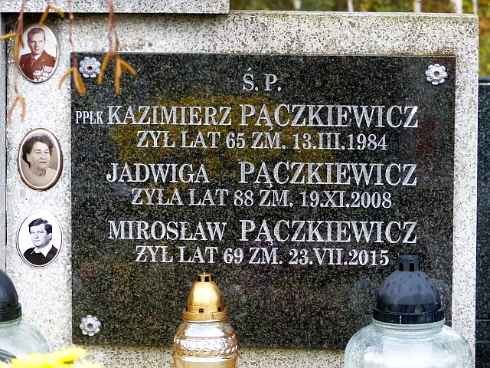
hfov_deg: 13.9
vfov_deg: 10.4
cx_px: 245
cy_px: 184
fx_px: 2010
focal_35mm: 142
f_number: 2.8
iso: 400
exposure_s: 1/60
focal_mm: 25.6
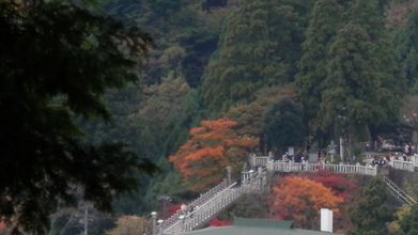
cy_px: 105
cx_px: 393
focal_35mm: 502
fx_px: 5564
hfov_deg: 4.3
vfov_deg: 2.4
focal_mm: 40.2
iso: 200
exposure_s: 1/200
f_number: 6.1
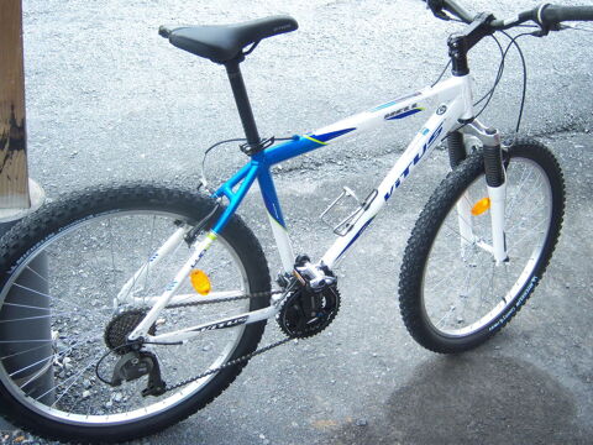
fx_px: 617
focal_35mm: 36
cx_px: 296
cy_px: 222
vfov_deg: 39.7
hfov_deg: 51.4
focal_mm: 7.5
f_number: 2.8
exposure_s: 1/125
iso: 80
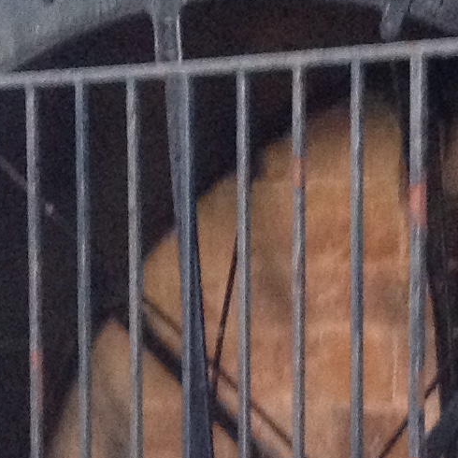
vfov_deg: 11.3
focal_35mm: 154
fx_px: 2305
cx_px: 398
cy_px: 442
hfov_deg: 11.3
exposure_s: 1/24
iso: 200
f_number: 2.4
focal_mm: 3.3
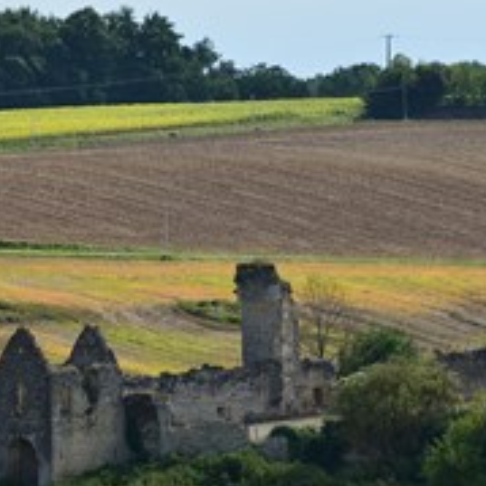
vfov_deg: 5.8
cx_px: 274
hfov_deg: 5.8
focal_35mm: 301
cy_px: 422
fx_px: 4784
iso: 100
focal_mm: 85
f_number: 13
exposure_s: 1/200
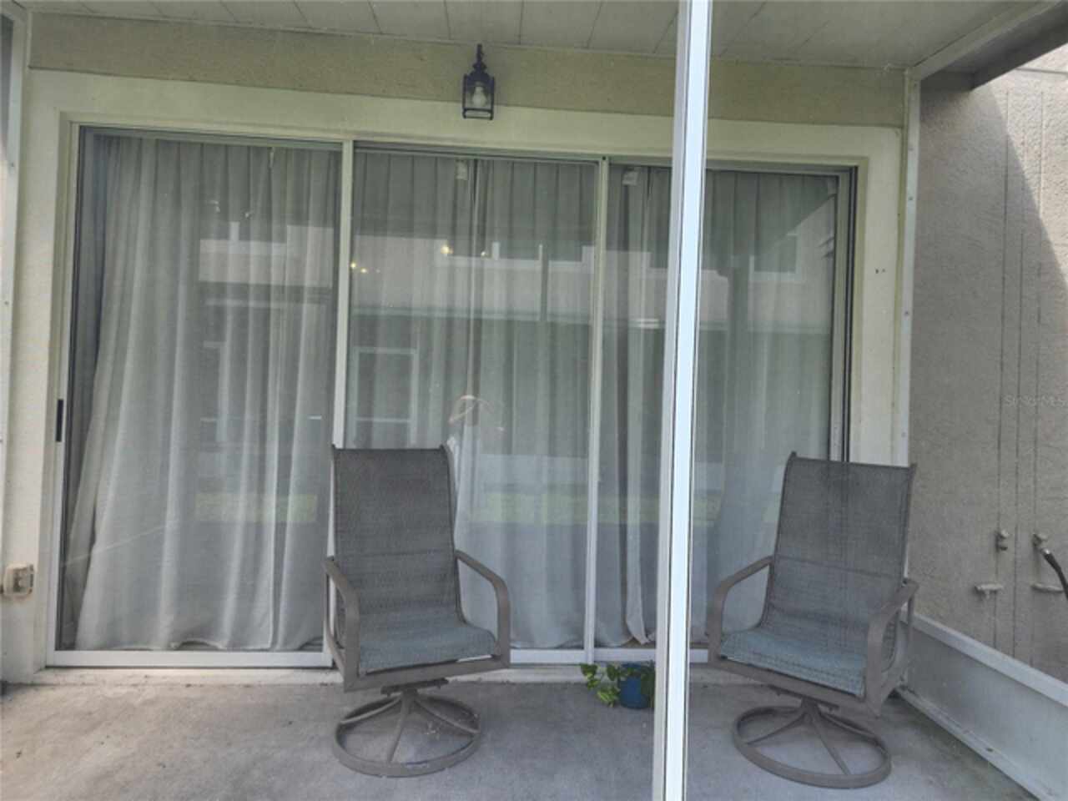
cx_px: 534
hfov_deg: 73.9
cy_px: 400
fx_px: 710
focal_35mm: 23
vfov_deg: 58.9
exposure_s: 1/180
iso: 32
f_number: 1.8
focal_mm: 6.4
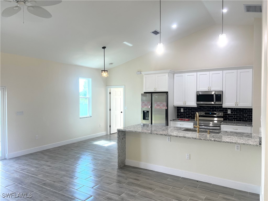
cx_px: 134
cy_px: 100
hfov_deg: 67.3
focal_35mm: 26
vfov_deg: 53.1
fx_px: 201
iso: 64
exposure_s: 1/139
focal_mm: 5.7
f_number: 1.5
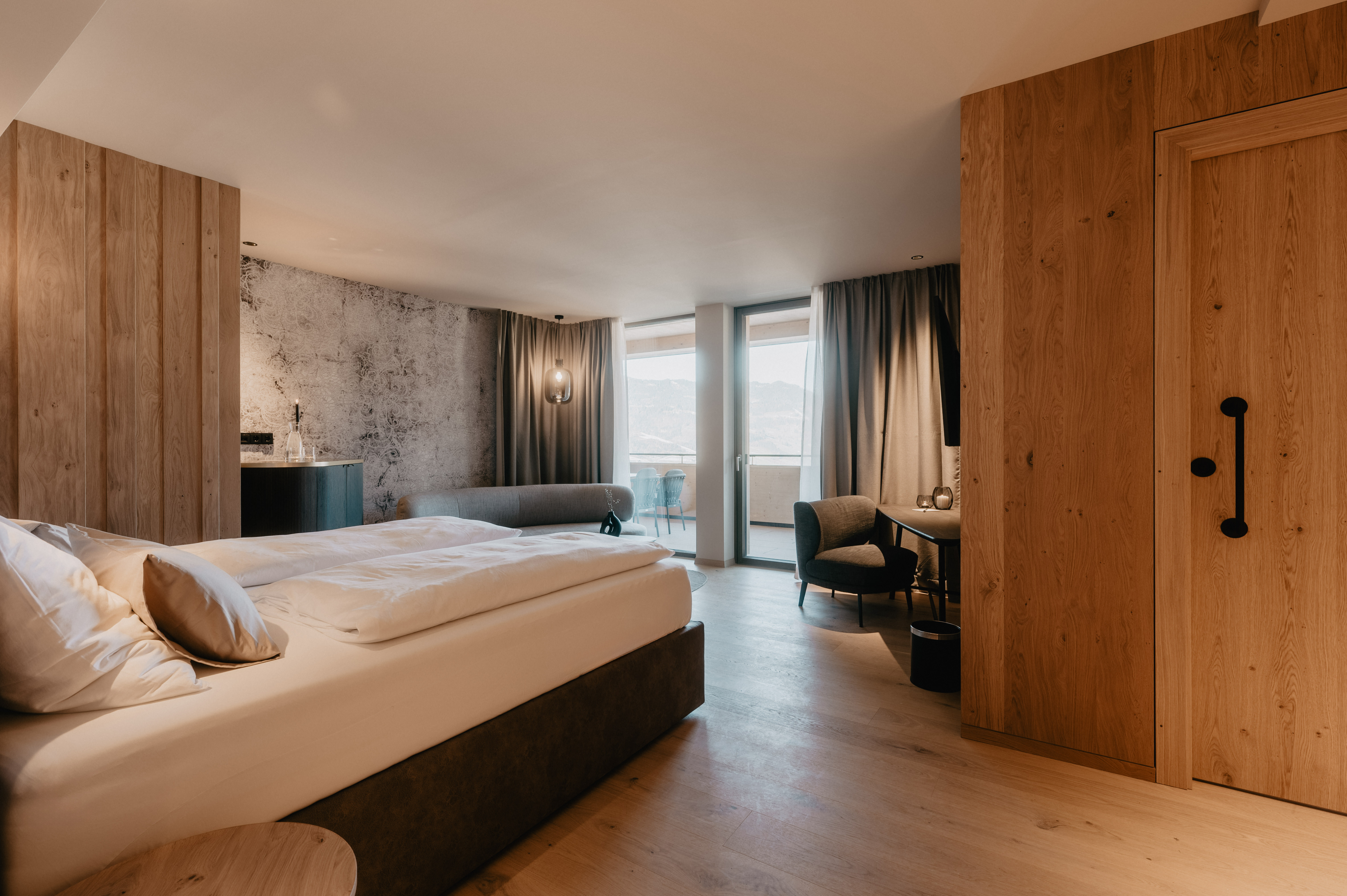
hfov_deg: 96.8
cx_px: 674
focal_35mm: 16
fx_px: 598
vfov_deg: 73.7
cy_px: 448
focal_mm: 16
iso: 160
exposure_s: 1/40
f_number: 8
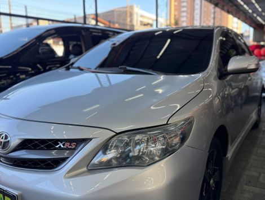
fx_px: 184
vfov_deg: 56.9
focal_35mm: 24
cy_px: 100
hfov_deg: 71.5
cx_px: 132
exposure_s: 1/237
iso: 125
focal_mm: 6.76
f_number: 1.78
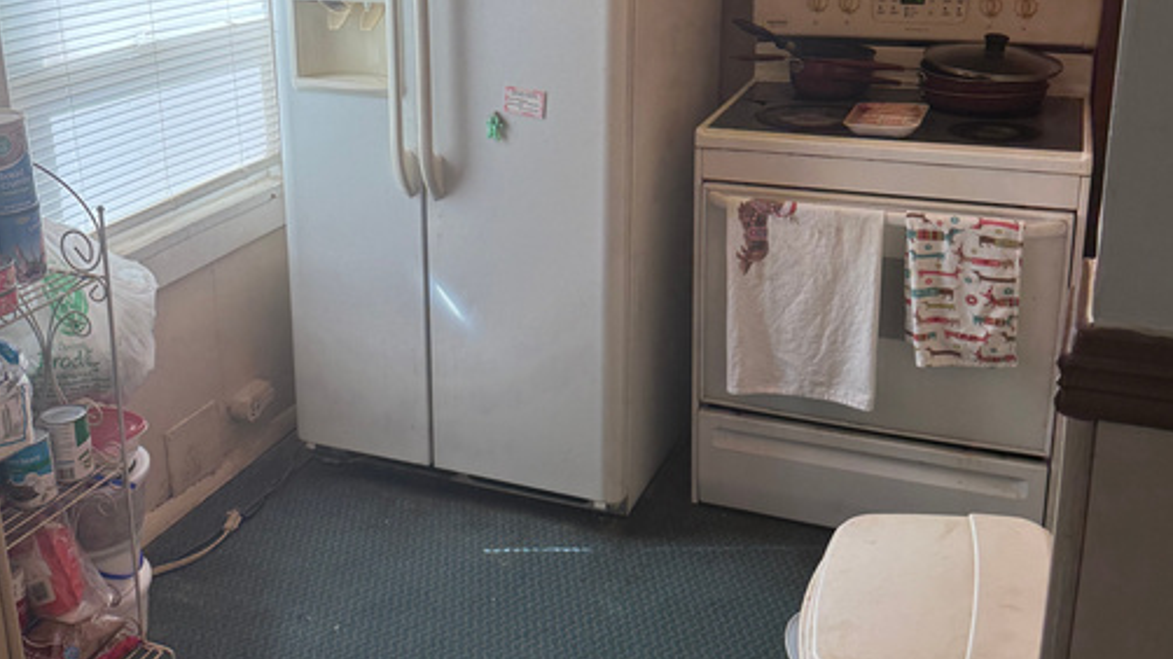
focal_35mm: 40
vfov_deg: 29.4
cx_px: 523
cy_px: 199
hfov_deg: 50.4
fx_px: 1244
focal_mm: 6.76
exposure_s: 1/319
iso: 100
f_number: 1.78
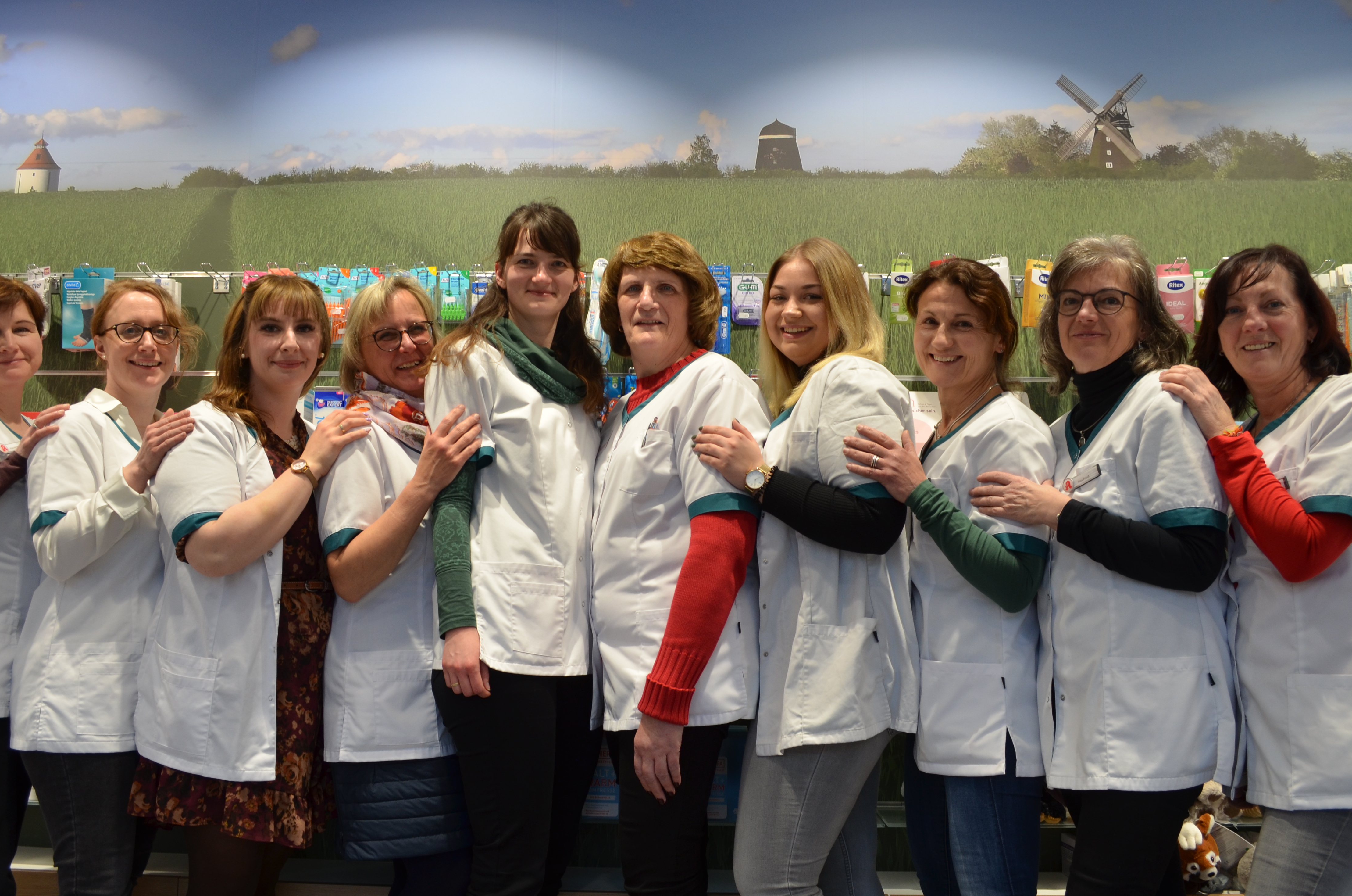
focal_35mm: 30
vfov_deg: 43.4
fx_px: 1124
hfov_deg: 62.0
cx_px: 651
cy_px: 464
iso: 280
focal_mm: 18
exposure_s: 1/60
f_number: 5.6
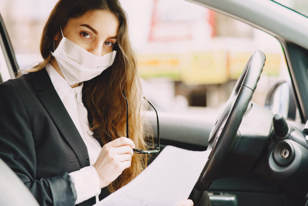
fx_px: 881
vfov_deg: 13.3
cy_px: 105
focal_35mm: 103
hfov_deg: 19.8
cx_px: 156
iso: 640
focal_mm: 85
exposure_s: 1/400
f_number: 2.5
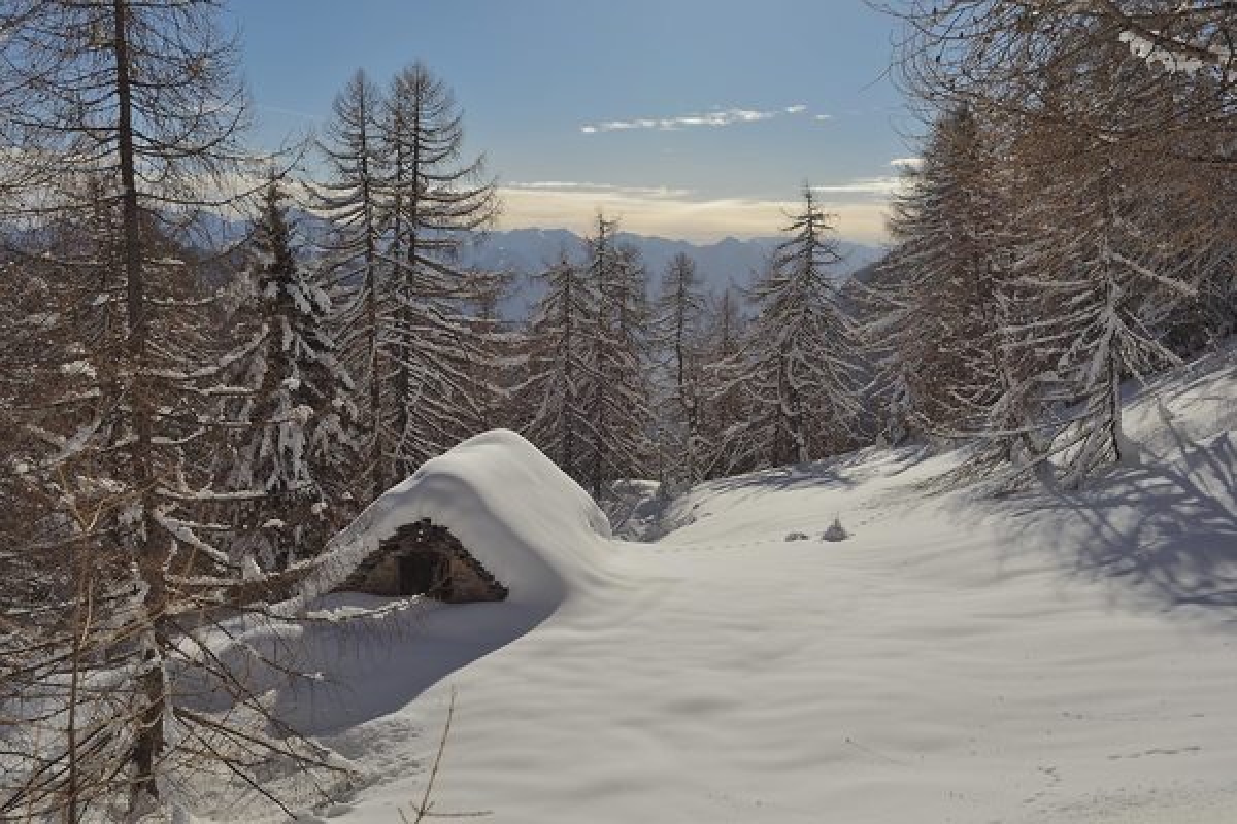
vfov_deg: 37.9
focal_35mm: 35
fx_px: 1203
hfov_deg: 54.4
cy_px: 412
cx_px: 618
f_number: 8
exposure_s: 1/640
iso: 100
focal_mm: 35
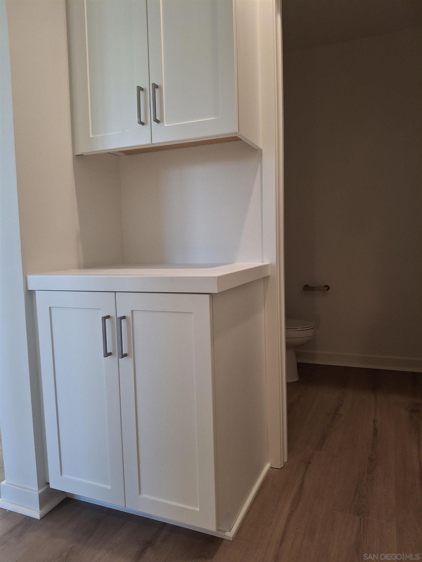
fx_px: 406
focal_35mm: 25
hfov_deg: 54.9
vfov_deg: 69.4
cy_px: 281
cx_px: 211
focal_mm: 4.69
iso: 125
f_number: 1.8
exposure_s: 1/120
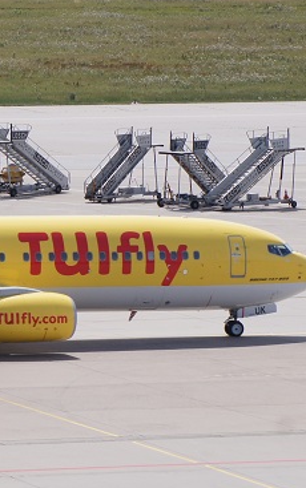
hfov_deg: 4.0
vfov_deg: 6.4
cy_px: 225
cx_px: -136
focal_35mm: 327
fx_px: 4355
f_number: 11
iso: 100
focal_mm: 80
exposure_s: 1/200
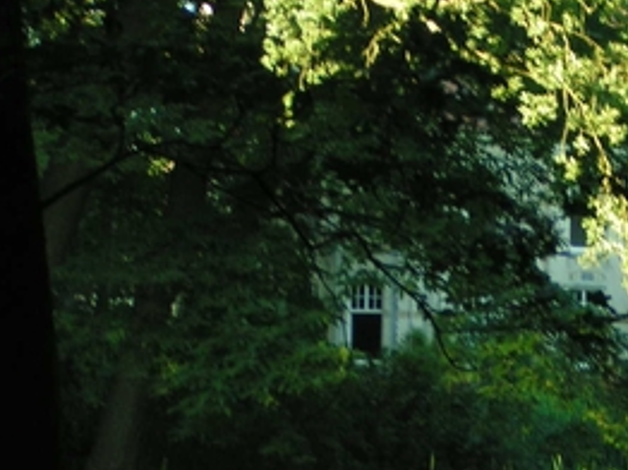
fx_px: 3408
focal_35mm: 188
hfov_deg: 10.4
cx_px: 618
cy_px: 206
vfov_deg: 7.9
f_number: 3.2
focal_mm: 12.6
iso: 80
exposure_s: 1/100
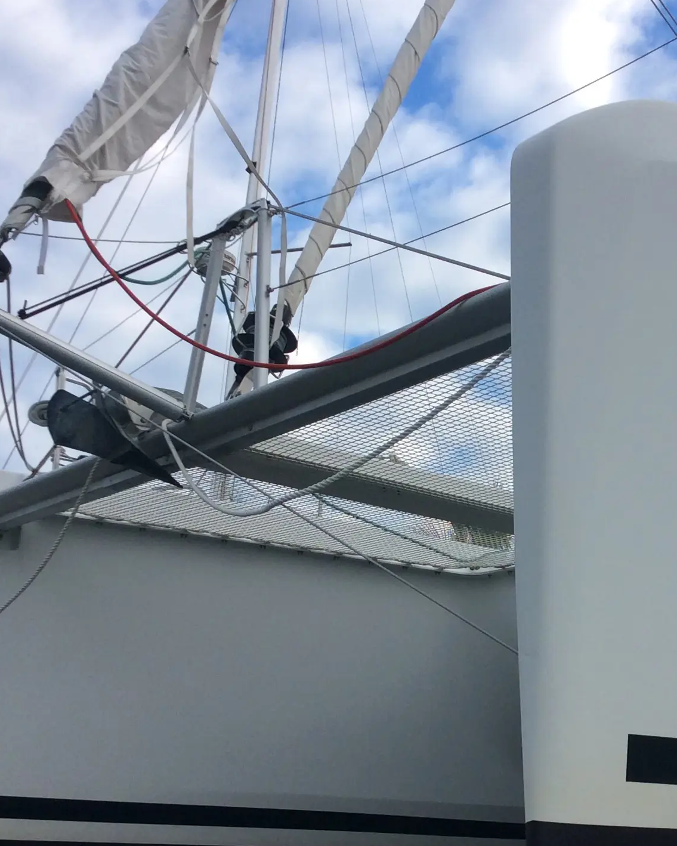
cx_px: 548
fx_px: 1427
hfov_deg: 26.2
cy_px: 572
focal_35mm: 57
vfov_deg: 32.7
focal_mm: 3.3
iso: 32
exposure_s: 1/763
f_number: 2.4
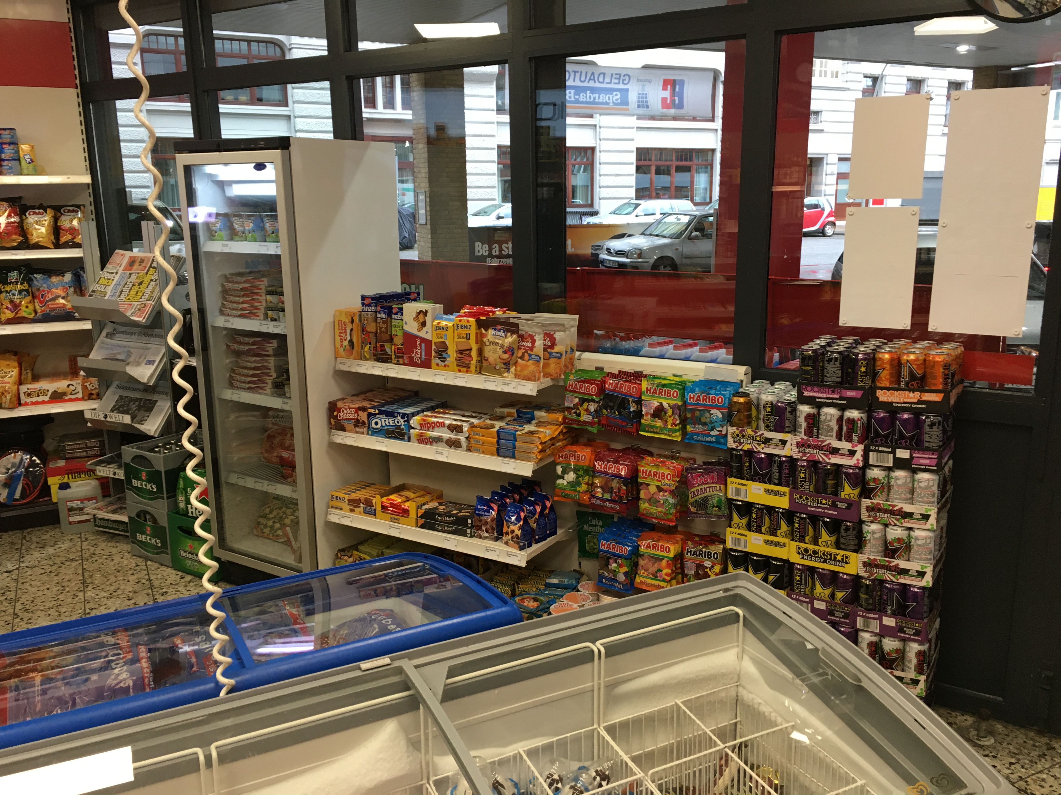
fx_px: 889
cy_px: 398
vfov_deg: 48.2
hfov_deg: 61.7
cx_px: 530
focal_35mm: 29
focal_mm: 4.15
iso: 50
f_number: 2.2
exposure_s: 1/33
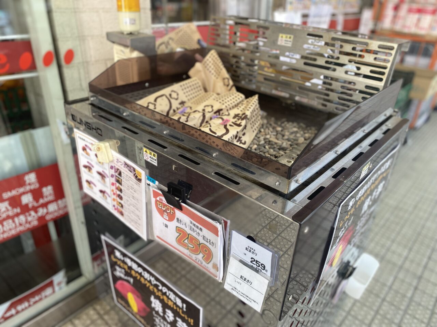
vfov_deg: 53.1
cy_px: 164
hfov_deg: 67.3
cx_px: 218
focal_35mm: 26
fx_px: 328
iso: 32
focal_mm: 4.25
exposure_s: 1/110
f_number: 1.8
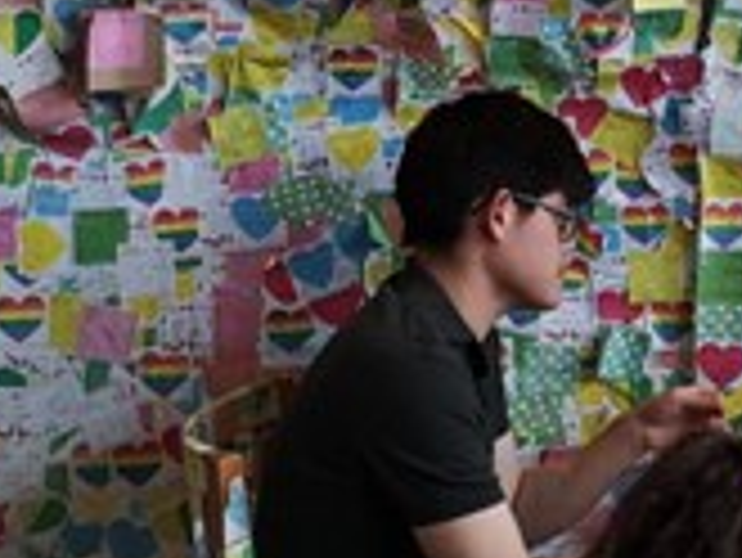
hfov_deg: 14.8
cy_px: -324
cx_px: 724
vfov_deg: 10.8
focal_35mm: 131
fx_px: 2810
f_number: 1.8
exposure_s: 1/50
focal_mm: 3.95
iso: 50
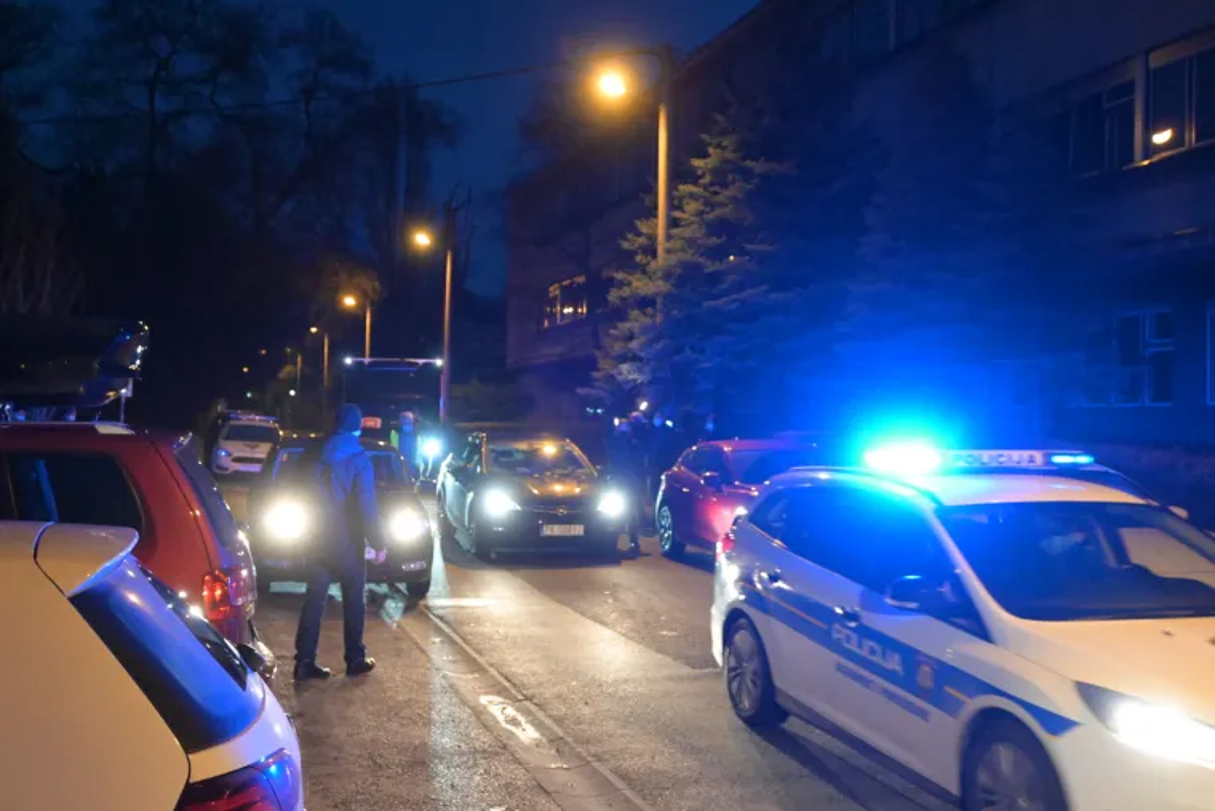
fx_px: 1316
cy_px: 406
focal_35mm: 39
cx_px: 608
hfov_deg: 49.5
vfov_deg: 34.2
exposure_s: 1/50
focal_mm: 26
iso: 6400
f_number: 4.5
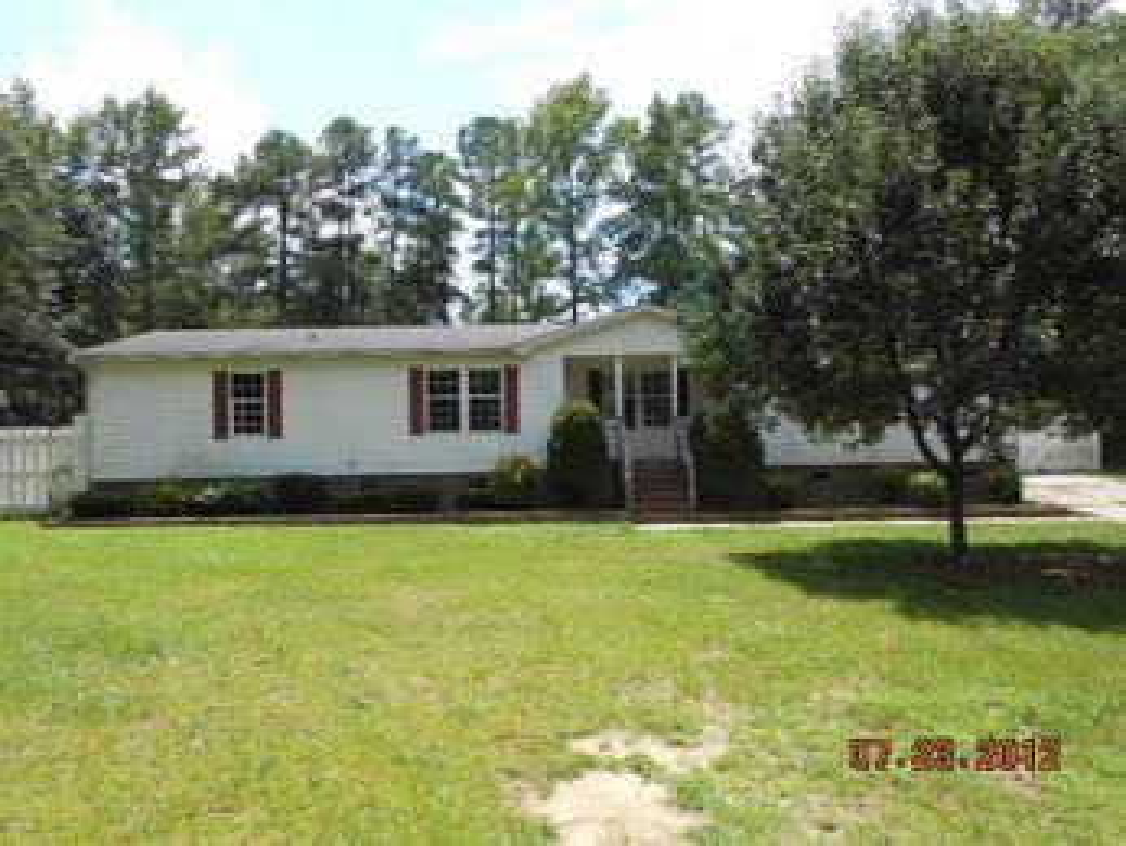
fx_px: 846
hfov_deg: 67.3
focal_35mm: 26
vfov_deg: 53.1
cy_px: 423
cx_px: 563
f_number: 3.5
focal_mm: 4.6
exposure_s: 1/500
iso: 80
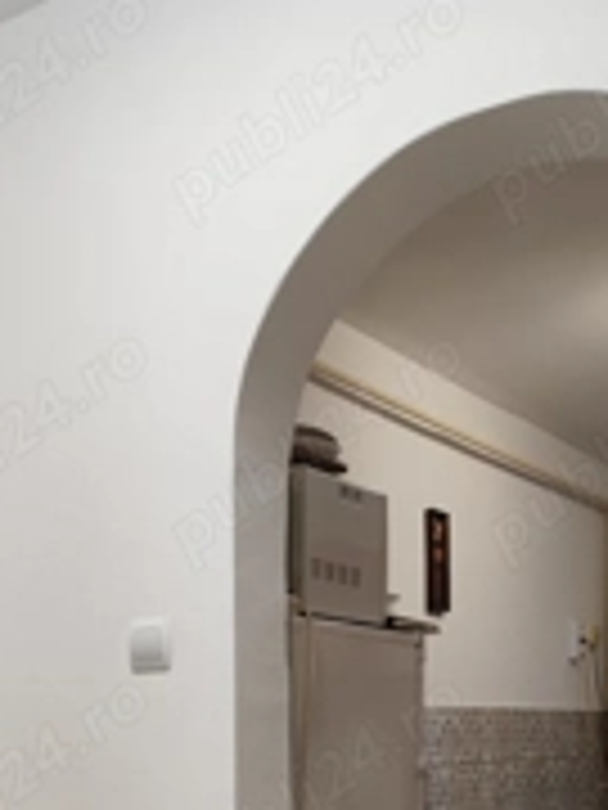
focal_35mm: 51
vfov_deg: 33.3
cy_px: 864
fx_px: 1194
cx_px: 158
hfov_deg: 28.2
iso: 200
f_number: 1.65
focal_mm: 6.19
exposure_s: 1/100
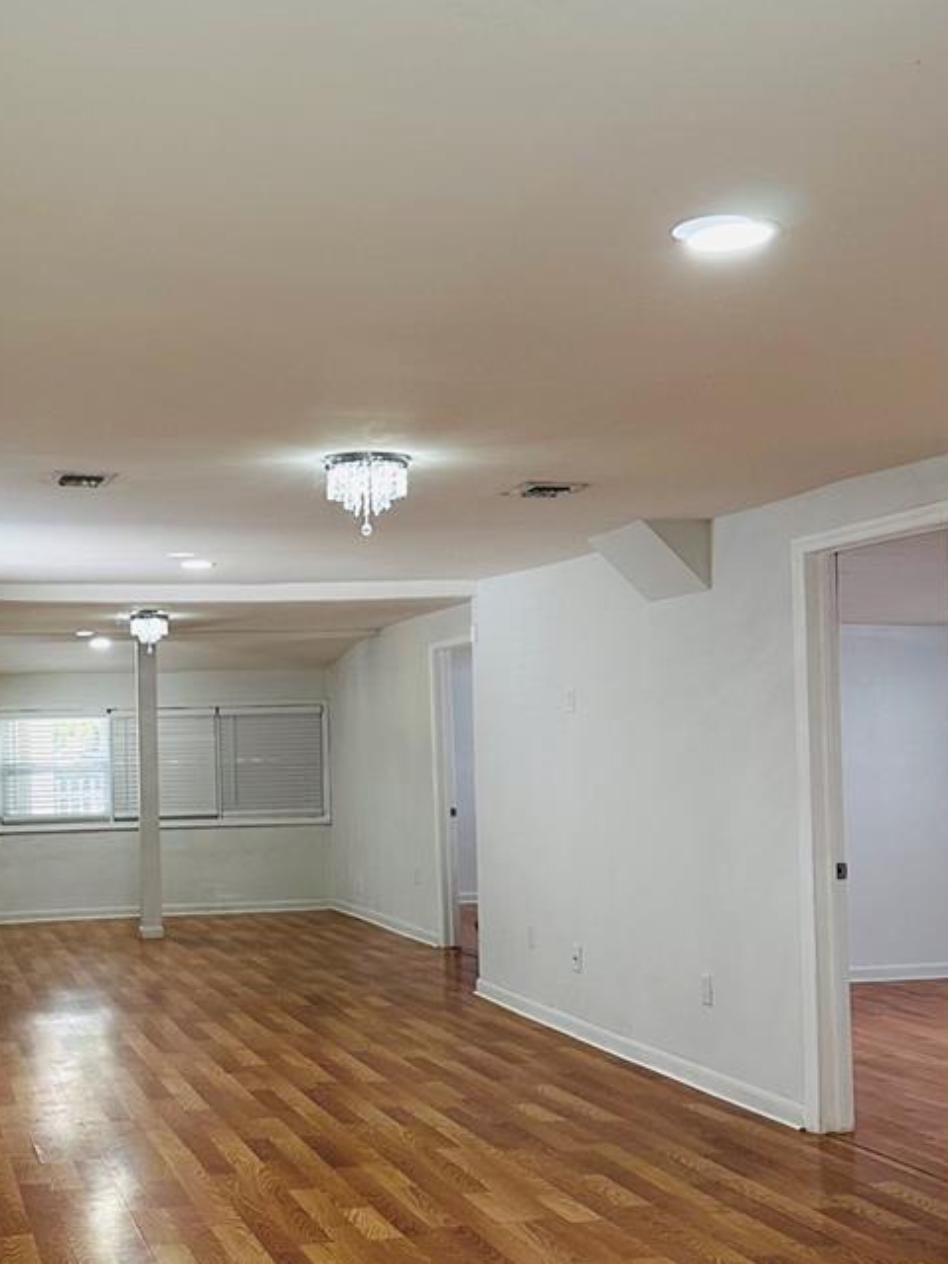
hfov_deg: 31.5
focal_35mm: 45
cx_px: 213
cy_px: 737
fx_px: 1643
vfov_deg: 41.9
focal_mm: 6.86
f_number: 1.78
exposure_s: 1/120
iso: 200
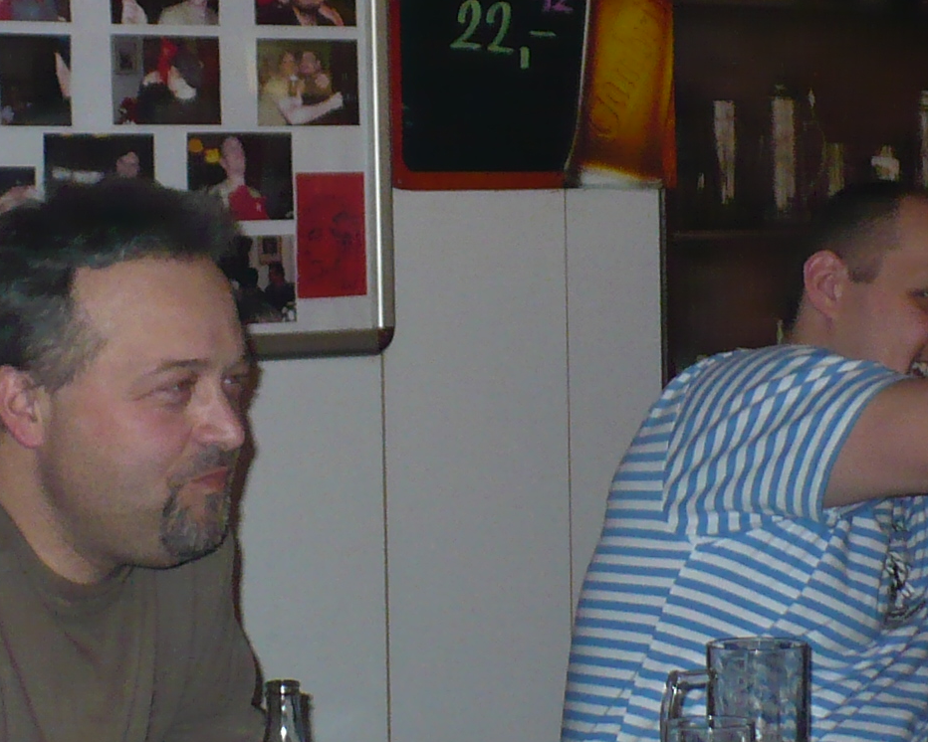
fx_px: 3269
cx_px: 322
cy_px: 379
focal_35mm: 119
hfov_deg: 16.1
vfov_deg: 13.0
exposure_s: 1/30
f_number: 2.8
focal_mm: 6.1
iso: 200
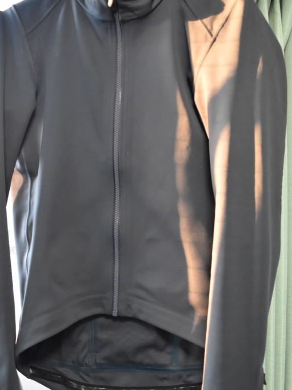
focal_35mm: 39
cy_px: 162
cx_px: 120
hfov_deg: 36.7
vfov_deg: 47.7
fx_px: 439
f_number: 3.5
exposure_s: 1/60
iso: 1800
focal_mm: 18
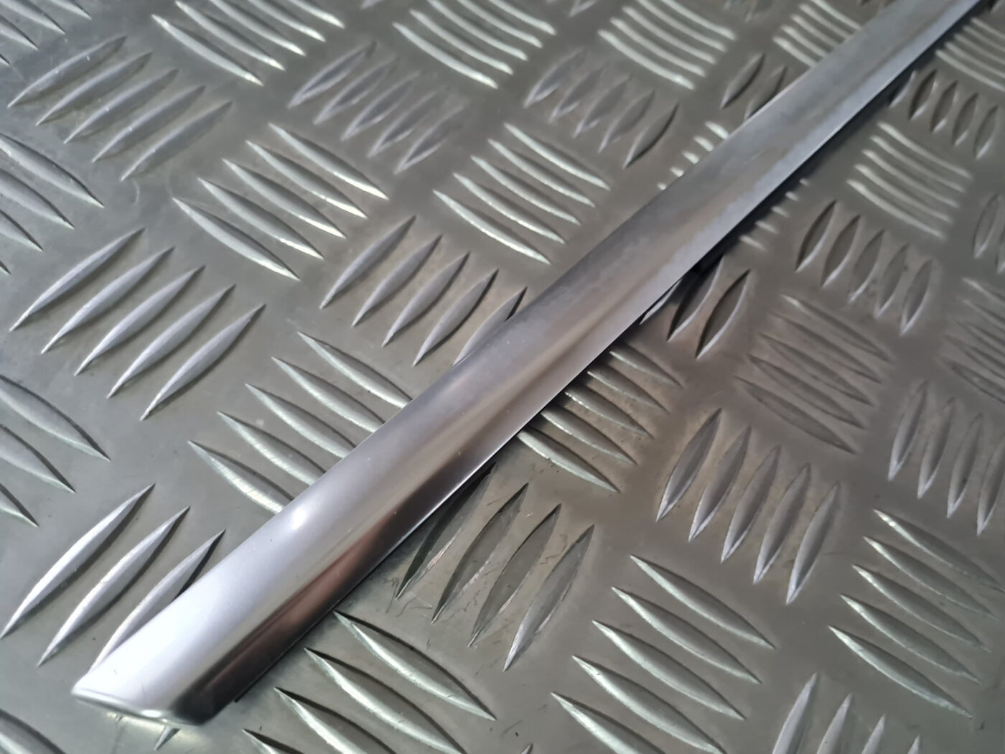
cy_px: 377
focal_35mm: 26
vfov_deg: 53.1
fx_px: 755
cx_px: 502
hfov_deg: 67.3
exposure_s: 1/50
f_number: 1.8
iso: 400
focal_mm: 5.4
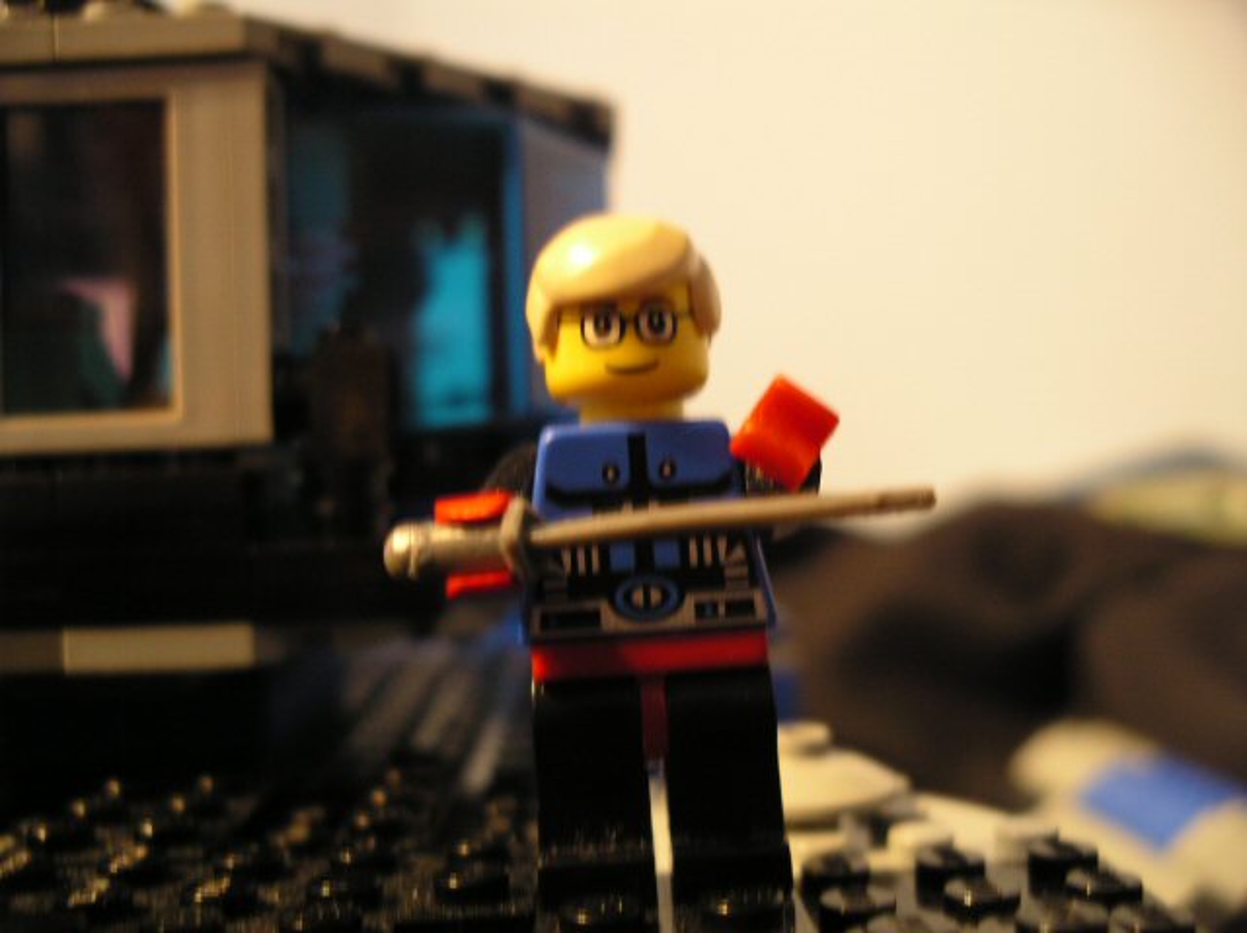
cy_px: 466
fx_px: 1332
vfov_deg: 38.6
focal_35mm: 37
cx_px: 624
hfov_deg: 50.2
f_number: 2.8
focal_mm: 7.8
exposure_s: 1/1.33
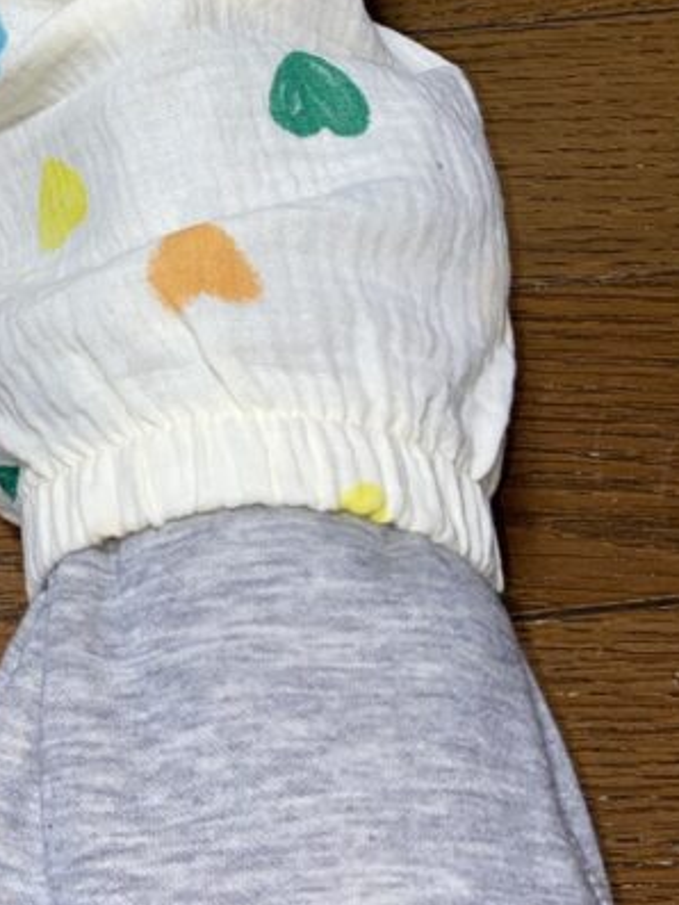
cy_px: -7
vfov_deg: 27.3
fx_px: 1751
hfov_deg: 20.9
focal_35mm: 67
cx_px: -57
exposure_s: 1/26
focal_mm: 4.25
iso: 32
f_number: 1.8
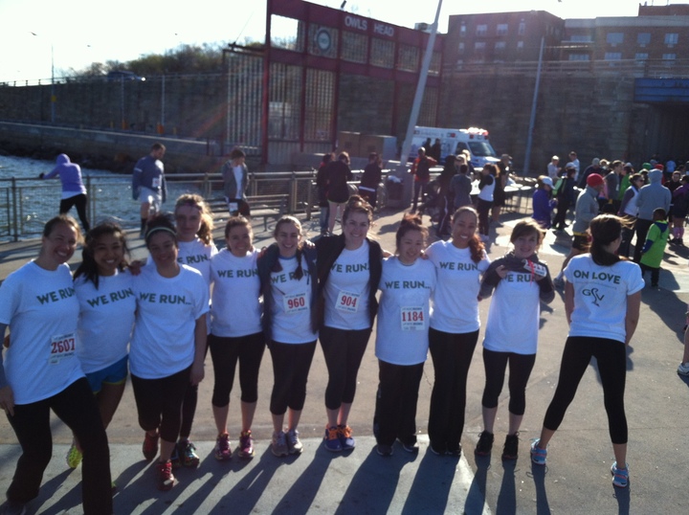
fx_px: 696
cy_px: 258
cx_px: 344
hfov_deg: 52.7
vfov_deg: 40.6
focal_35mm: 35
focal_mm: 3.85
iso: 80
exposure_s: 1/625
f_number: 2.8
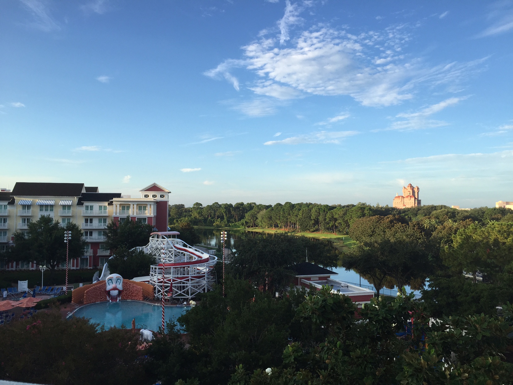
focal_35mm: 29
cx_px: 256
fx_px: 430
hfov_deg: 61.7
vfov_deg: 48.2
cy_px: 192
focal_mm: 4.15
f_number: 2.2
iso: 32
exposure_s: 1/638
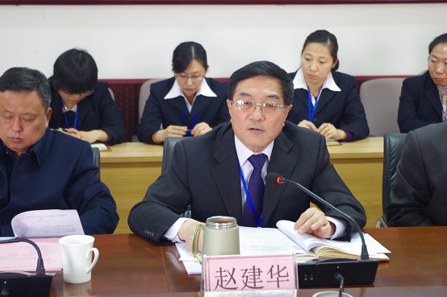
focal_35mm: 82
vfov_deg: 16.6
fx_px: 1018
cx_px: 224
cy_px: 148
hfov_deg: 24.8
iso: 1600
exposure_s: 1/15
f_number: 5.6
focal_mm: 55
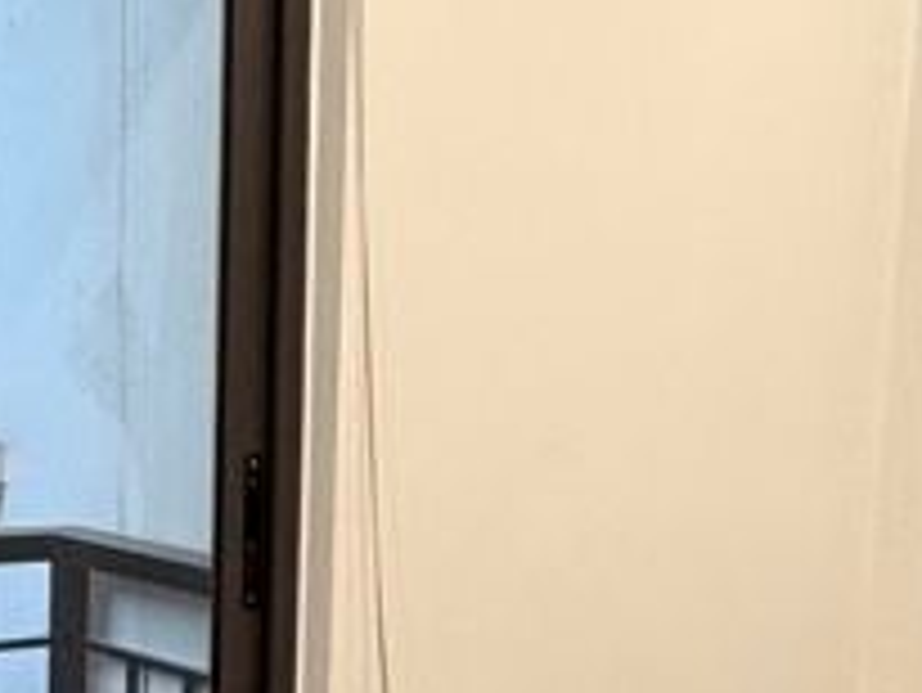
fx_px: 1866
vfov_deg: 20.8
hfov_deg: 27.4
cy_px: 567
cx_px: 693
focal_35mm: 70
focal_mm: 2.22
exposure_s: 1/50
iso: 250
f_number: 2.2
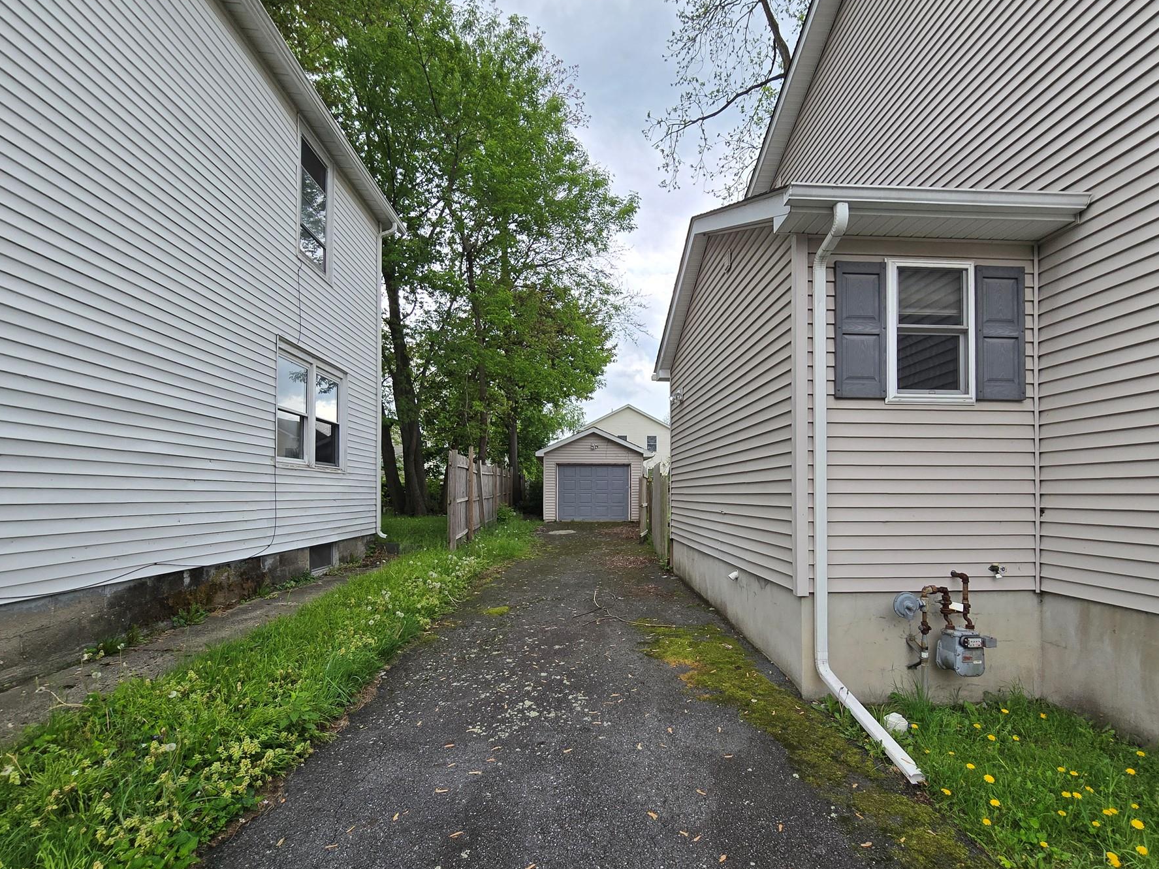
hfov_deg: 98.1
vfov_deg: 81.3
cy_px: 492
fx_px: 502
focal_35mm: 15
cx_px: 602
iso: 50
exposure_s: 1/492
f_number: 2.2
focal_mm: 2.2
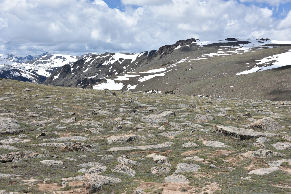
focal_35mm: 48
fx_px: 388
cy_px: 97
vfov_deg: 28.1
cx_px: 146
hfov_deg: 41.1
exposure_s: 1/320
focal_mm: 48
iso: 100
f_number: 9
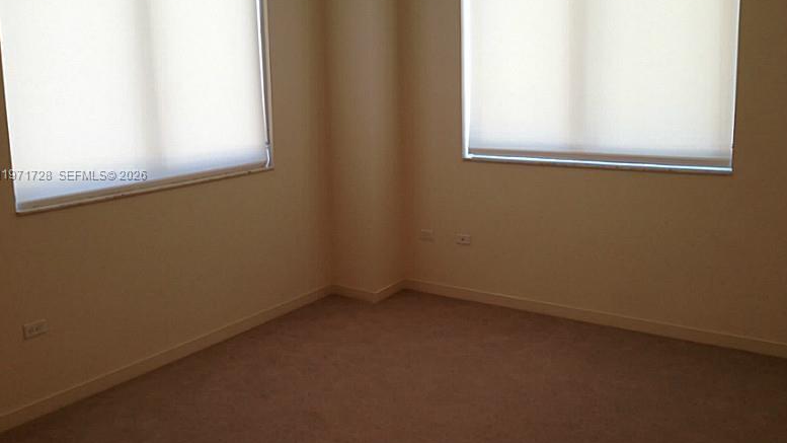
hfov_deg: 54.0
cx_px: 389
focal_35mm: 37
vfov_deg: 31.9
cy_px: 175
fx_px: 772
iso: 50
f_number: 2.4
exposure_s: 1/24
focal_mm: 4.12
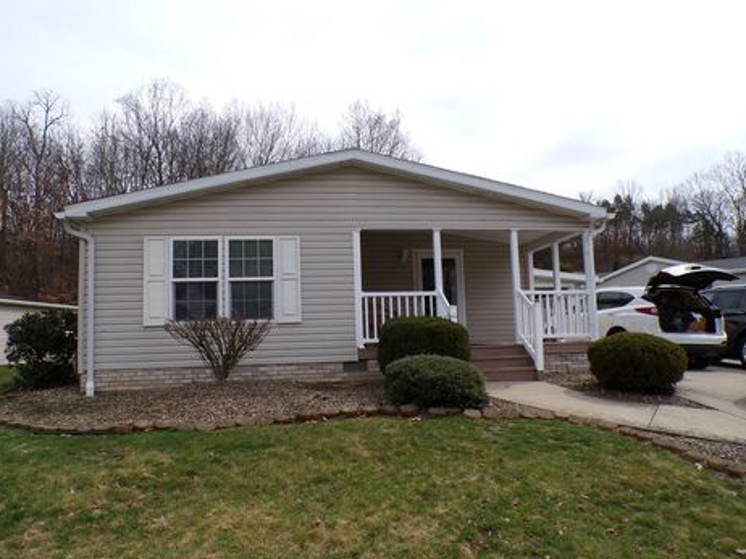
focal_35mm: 26
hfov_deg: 67.3
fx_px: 560
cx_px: 373
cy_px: 288
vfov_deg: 53.0
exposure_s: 1/1200
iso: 198
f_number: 4.4
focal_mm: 4.3
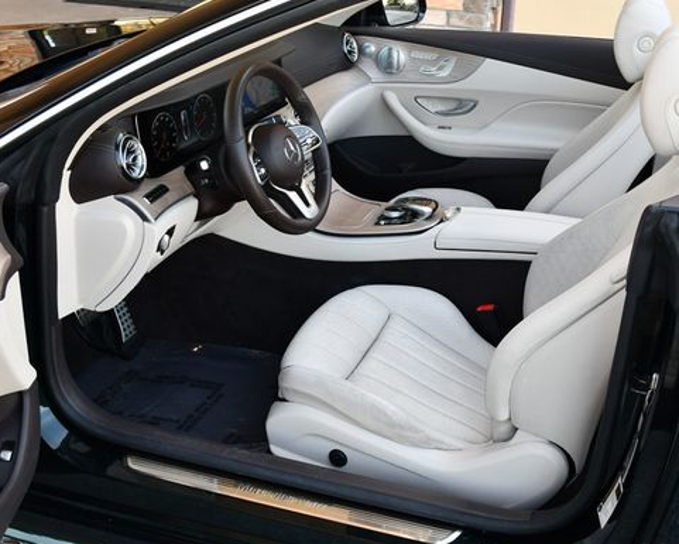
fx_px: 904
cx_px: 385
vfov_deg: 33.4
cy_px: 256
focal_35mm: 45
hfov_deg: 41.1
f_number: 4.5
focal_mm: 18
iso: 400
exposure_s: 1/250
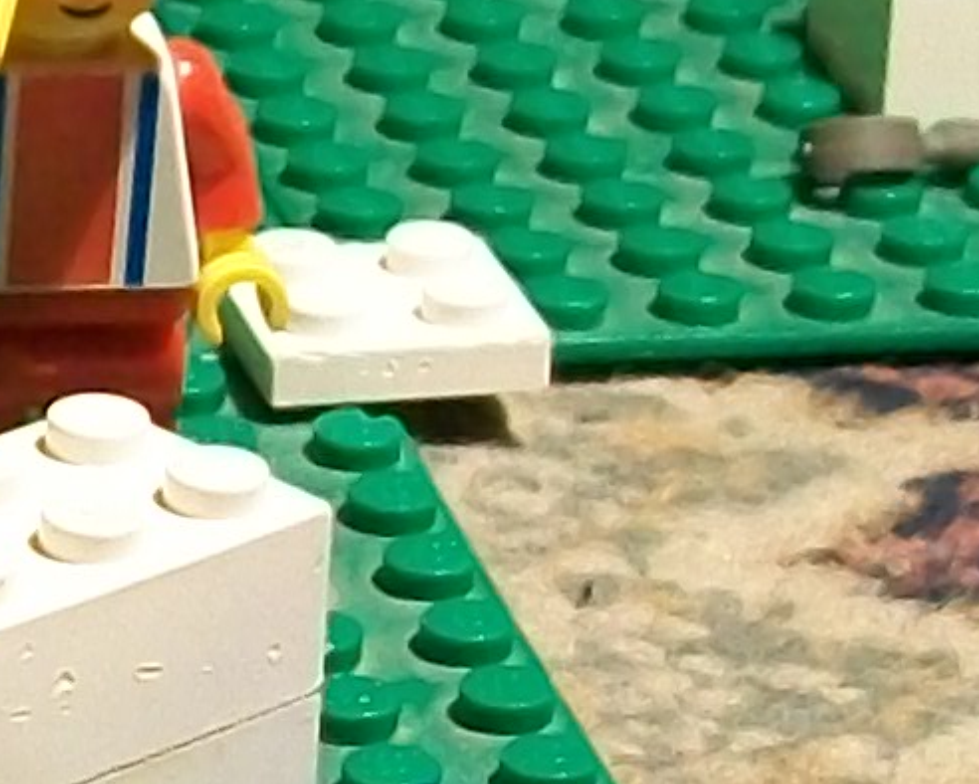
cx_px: -1047
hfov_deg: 7.9
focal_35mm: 233
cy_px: 547
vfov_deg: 6.6
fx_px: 6754
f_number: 2.7
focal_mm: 6
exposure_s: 1/20
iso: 160
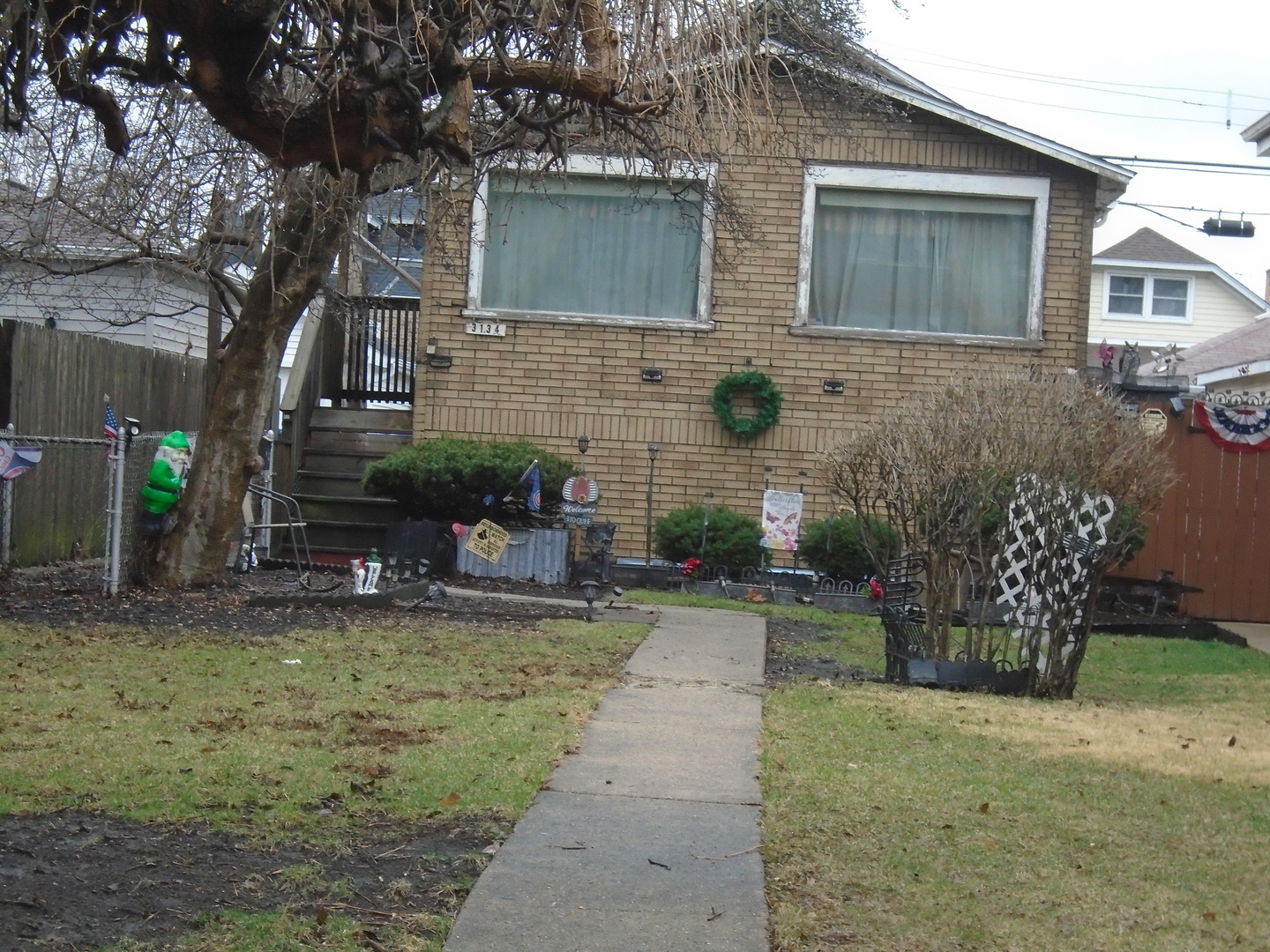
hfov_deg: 24.7
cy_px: 476
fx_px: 2898
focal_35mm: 79
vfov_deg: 18.7
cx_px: 635
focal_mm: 14
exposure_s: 1/160
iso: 400
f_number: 6.1
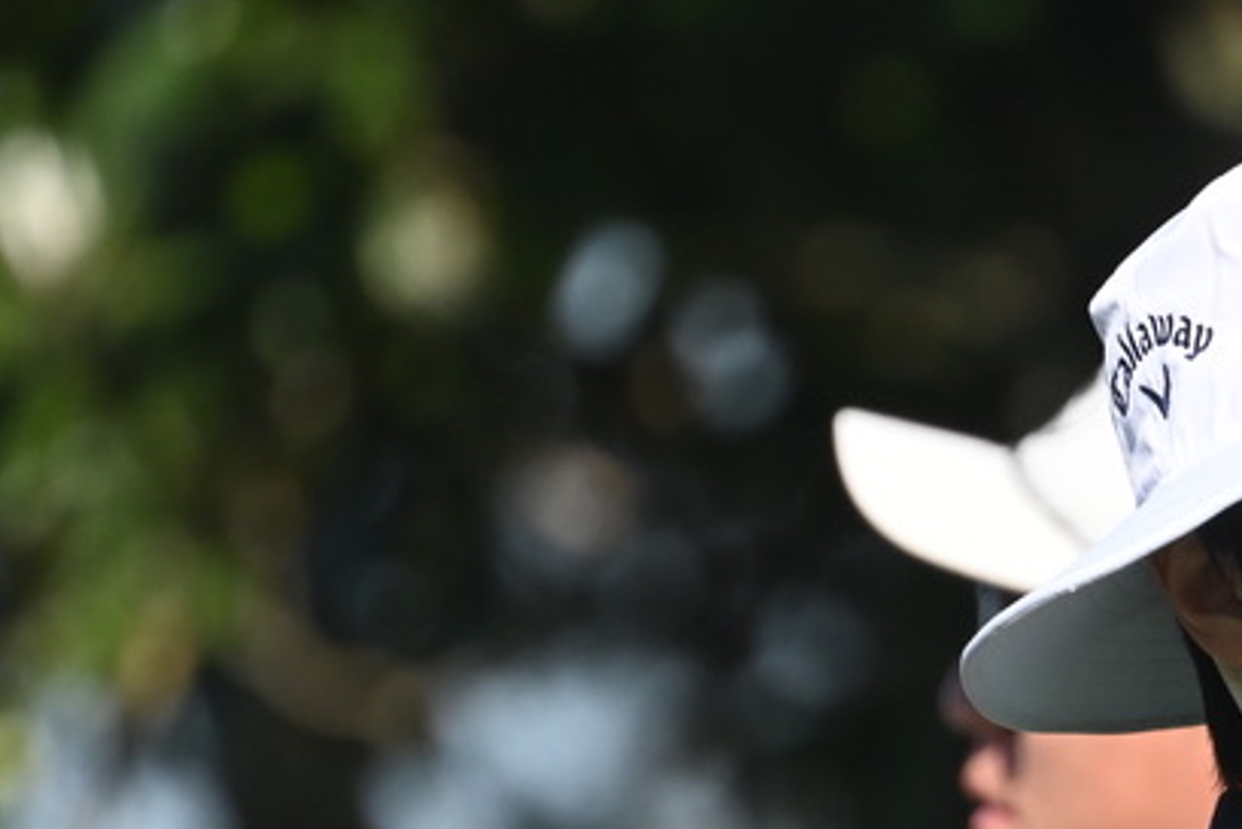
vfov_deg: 0.9
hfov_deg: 1.3
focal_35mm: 1593
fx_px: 54975
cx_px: 1609
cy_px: 908
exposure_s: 1/4000
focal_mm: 400
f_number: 5.6
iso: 900
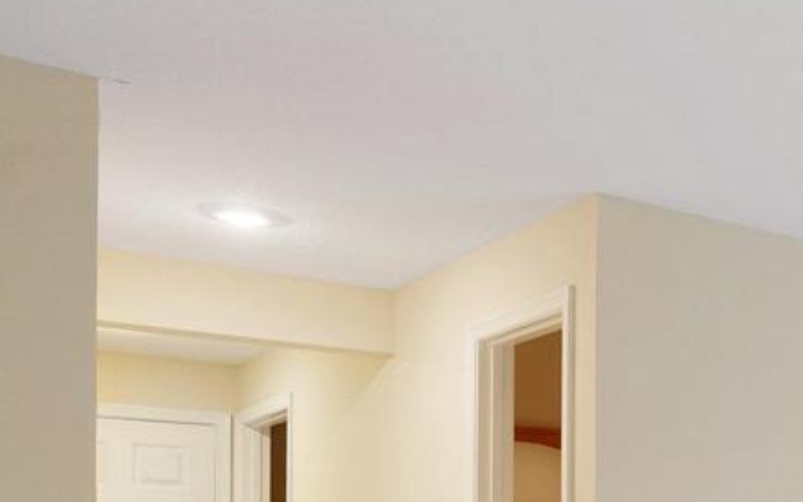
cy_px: 568
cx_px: 1108
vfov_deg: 22.5
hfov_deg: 28.7
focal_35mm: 54
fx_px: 1182
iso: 1250
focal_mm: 16
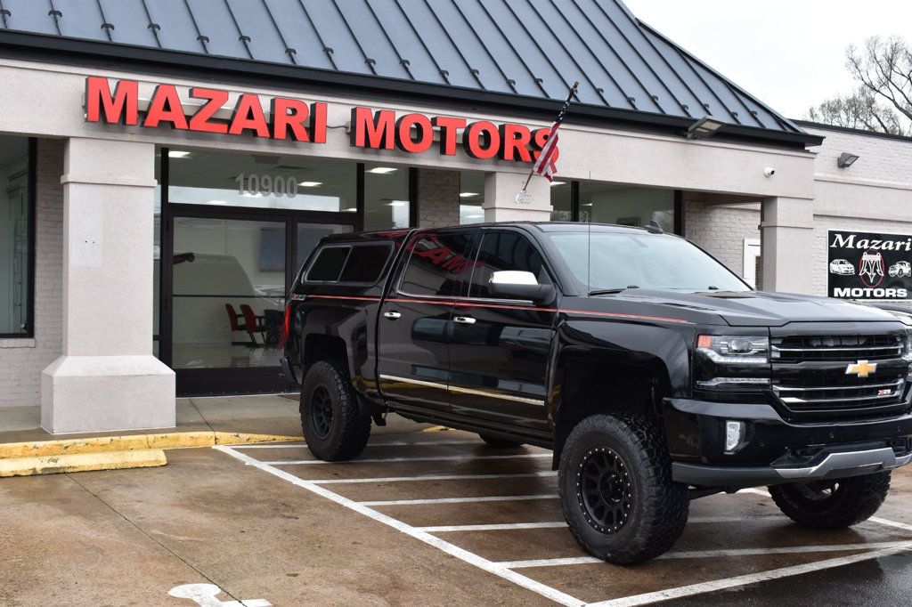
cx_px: 456
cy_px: 304
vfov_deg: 31.9
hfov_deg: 46.4
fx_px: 1064
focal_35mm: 42
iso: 400
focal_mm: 28
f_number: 9
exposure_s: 1/125
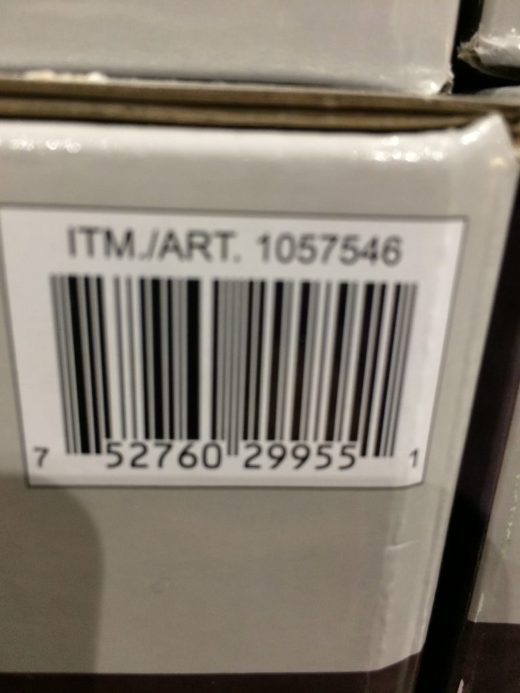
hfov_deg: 48.2
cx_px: 260
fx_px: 581
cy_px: 346
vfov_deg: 61.7
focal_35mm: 29
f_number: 2.2
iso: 160
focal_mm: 4.15
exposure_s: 1/30
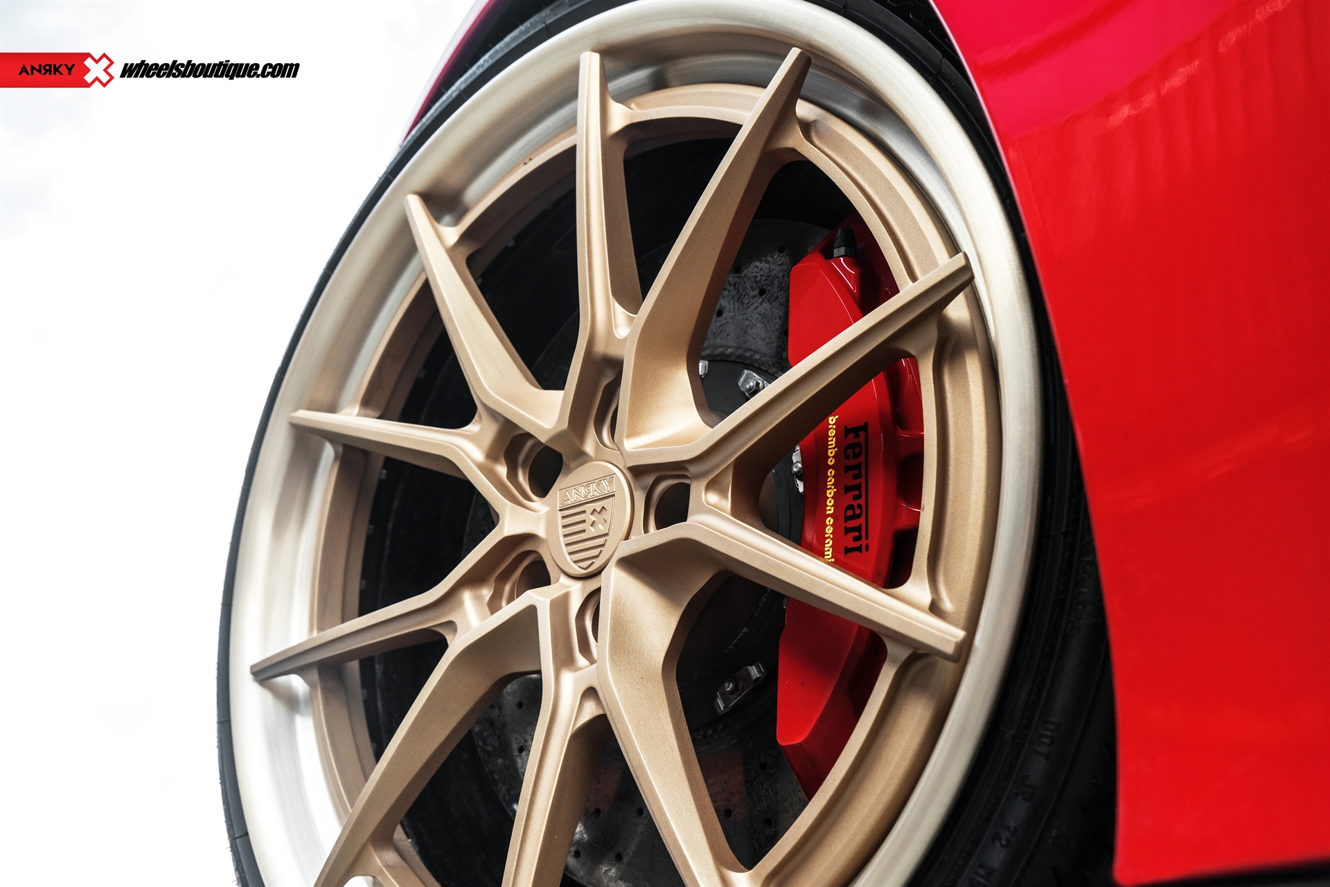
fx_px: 1404
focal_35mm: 38
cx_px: 665
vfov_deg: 35.1
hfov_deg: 50.7
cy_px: 444
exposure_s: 1/160
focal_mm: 38
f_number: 7.1
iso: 800
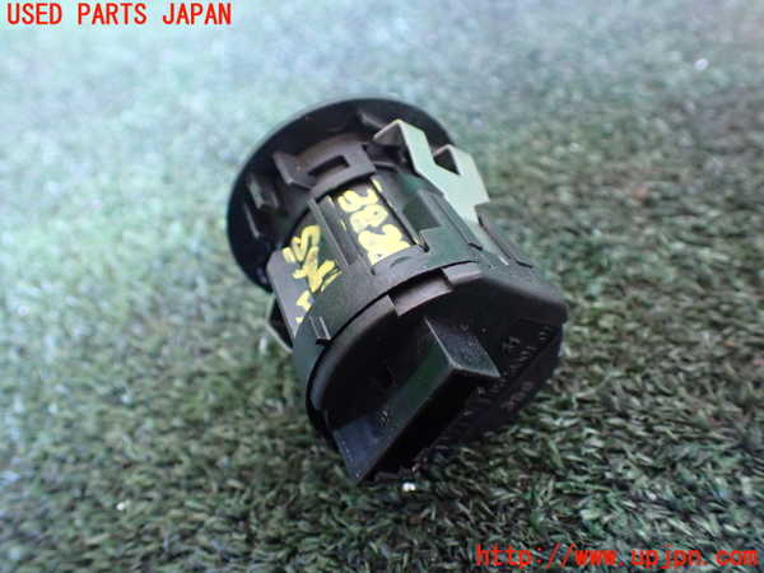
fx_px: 662
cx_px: 382
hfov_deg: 60.0
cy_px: 286
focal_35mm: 30
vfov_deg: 46.8
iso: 1000
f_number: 2.3
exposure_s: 1/30
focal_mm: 5.4
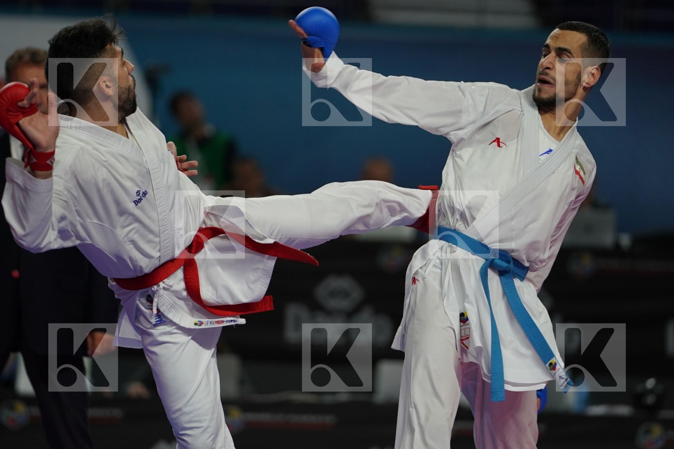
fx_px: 5616
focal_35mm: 300
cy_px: 224
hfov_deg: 6.9
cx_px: 337
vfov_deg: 4.6
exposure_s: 1/1000
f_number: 2.8
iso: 800
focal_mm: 200
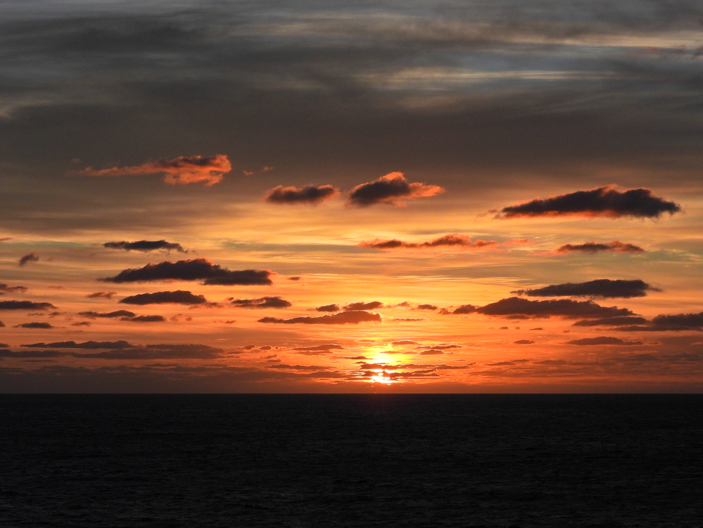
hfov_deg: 20.2
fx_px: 1970
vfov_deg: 15.2
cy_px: 303
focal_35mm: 97
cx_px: 359
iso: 100
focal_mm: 14.3
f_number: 4
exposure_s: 1/1600
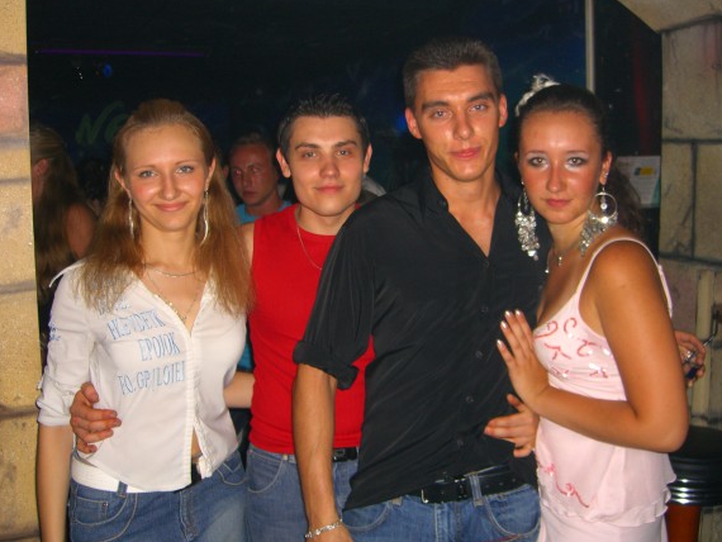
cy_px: 261
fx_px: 835
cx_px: 371
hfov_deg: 46.8
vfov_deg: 36.0
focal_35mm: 40
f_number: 2.8
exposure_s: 1/60
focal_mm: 7.9
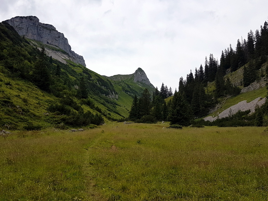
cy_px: 84
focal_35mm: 31
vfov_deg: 45.3
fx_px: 240
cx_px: 111
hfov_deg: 58.0
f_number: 1.7
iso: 40
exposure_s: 1/3304
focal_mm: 4.2
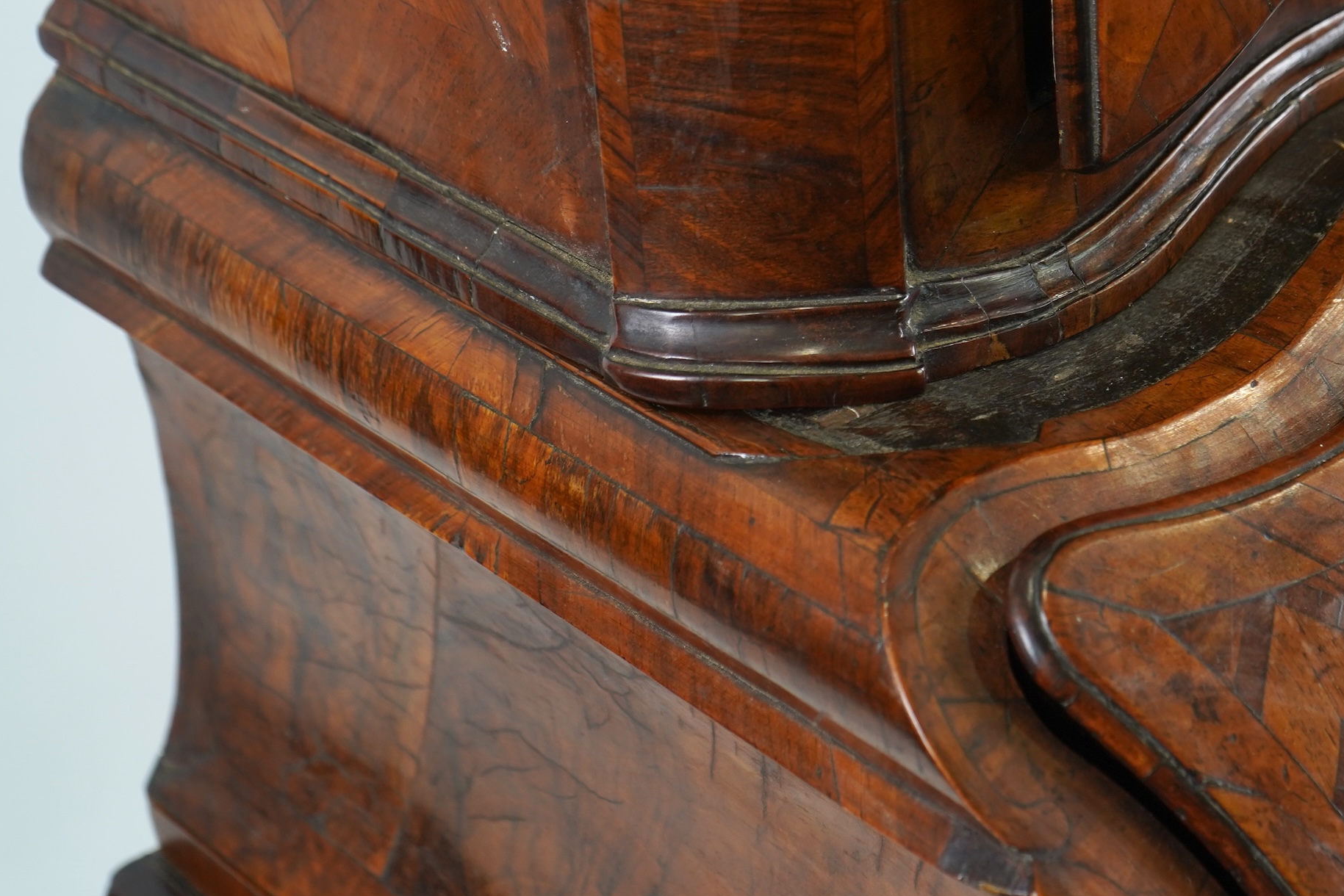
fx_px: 3062
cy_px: 288
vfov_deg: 16.6
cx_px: 976
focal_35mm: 82
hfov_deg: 24.5
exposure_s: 1/125
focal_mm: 50
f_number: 5
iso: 500
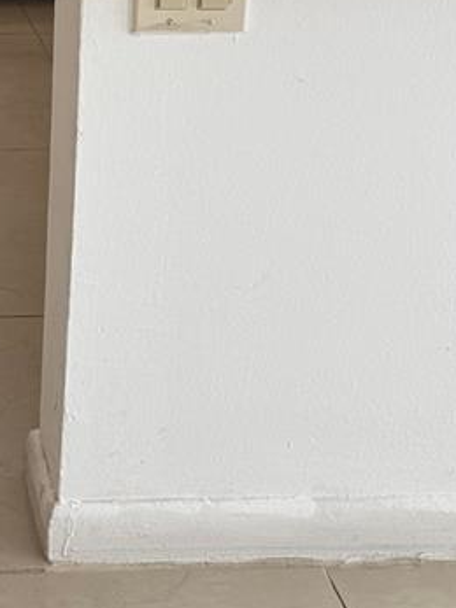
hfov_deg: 15.9
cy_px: -291
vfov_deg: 20.4
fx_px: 1459
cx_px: -277
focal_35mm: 83
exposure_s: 1/120
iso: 80
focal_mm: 6.76
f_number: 1.78
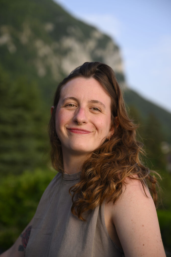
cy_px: 128
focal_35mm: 70
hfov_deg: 19.4
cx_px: 86
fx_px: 500
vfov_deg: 28.9
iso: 100
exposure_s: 1/500
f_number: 3.5
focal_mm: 70
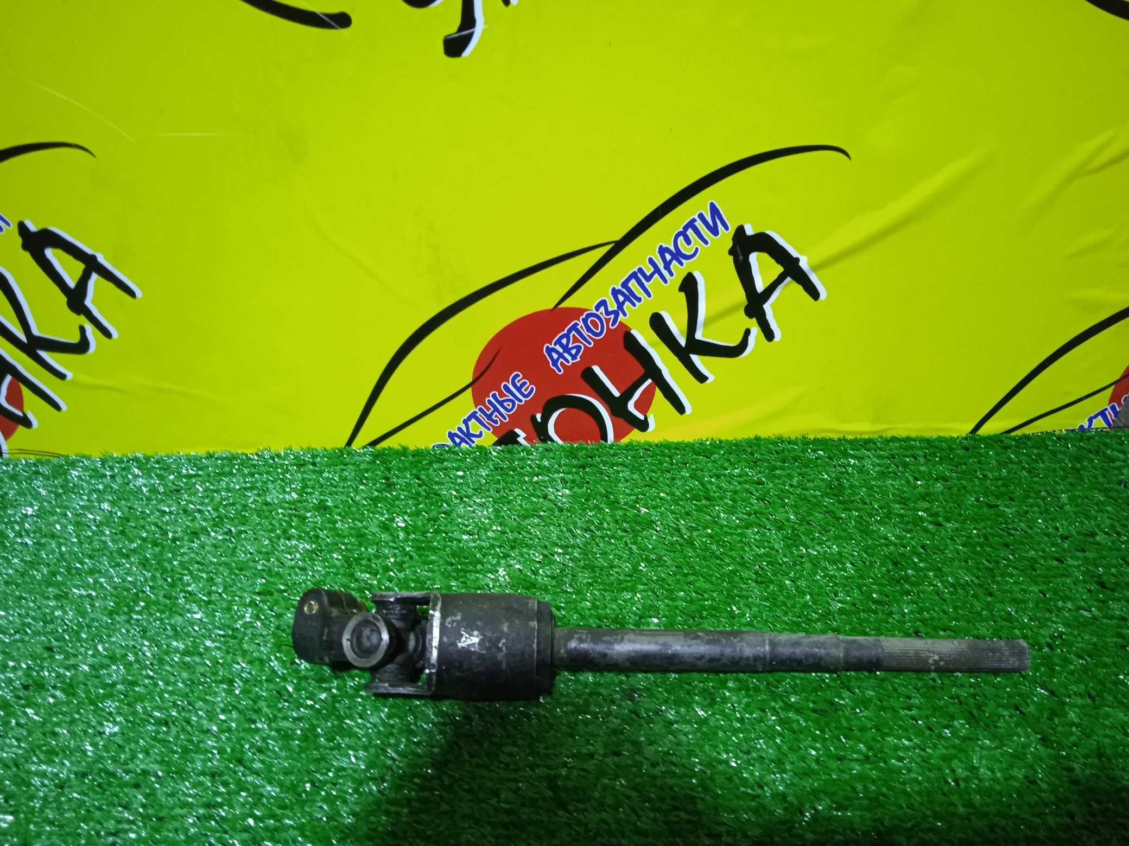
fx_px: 913
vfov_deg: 49.7
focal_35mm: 28
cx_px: 564
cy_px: 423
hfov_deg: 63.4
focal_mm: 3.43
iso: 861
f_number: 2.2
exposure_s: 1/16.7
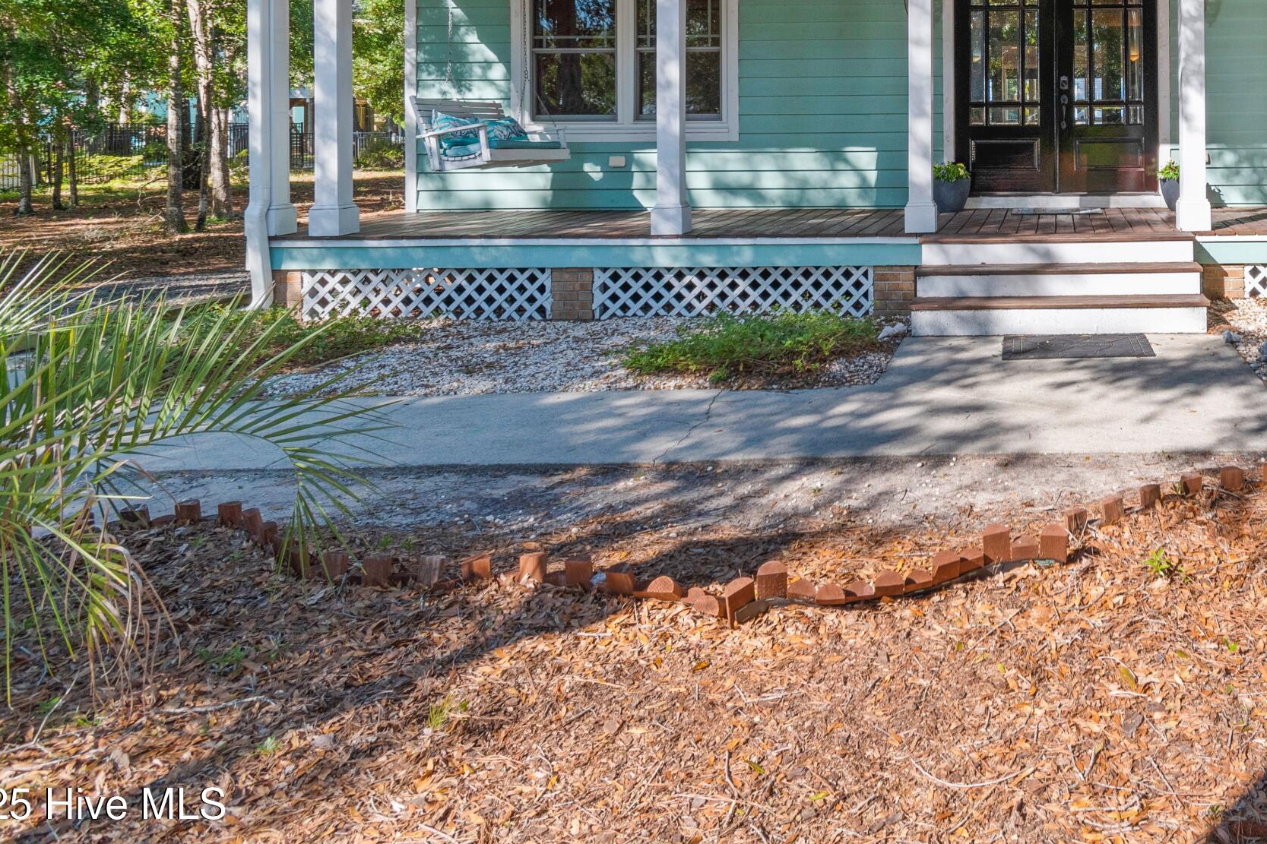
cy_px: 114
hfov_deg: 61.0
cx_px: 1042
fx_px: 950
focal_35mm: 27
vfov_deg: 44.4
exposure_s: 1/80
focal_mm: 10
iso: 100
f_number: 4.5
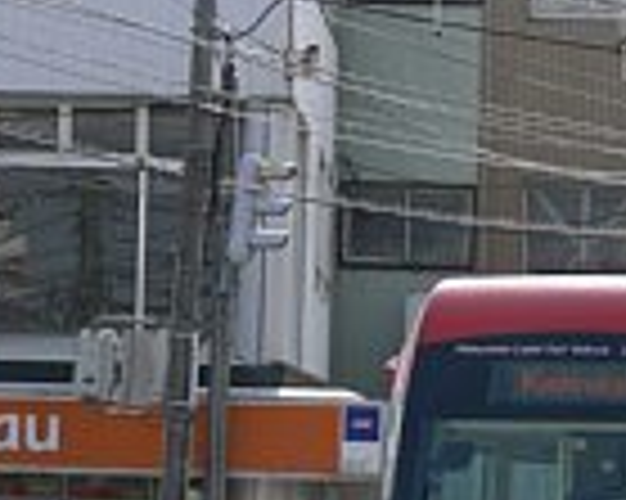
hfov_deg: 5.2
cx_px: -27
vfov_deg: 4.1
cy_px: 468
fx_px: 6924
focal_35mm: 374
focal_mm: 28.1
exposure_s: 1/250
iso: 80
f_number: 5.6
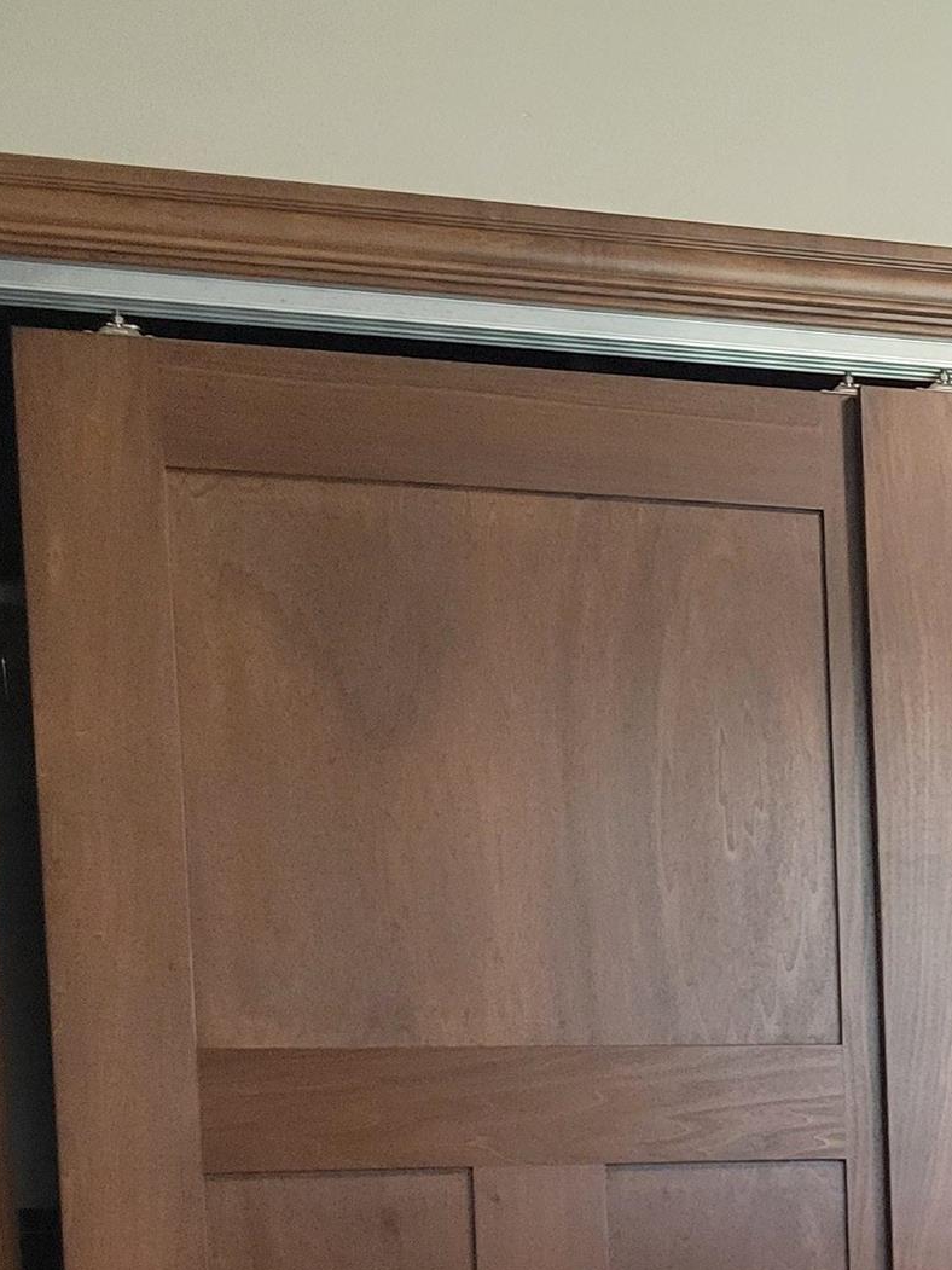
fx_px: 2787
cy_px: 1247
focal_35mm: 76
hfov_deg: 16.1
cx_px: 1772
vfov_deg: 24.6
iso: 500
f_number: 1.8
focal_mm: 5.4
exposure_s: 1/40
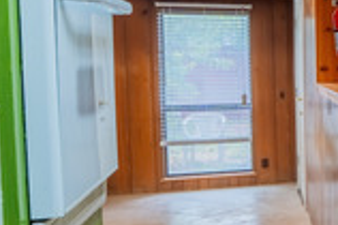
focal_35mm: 65
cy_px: 100
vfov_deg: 20.9
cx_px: 578
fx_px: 610
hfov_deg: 22.0
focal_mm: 16
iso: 320
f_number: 9
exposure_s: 1/250
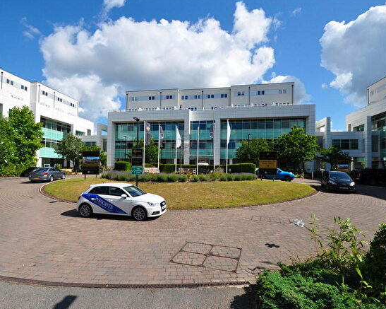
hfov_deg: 86.3
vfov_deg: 73.8
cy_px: 156
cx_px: 179
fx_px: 206
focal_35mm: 18
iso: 200
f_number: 11
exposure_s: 1/400
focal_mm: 10
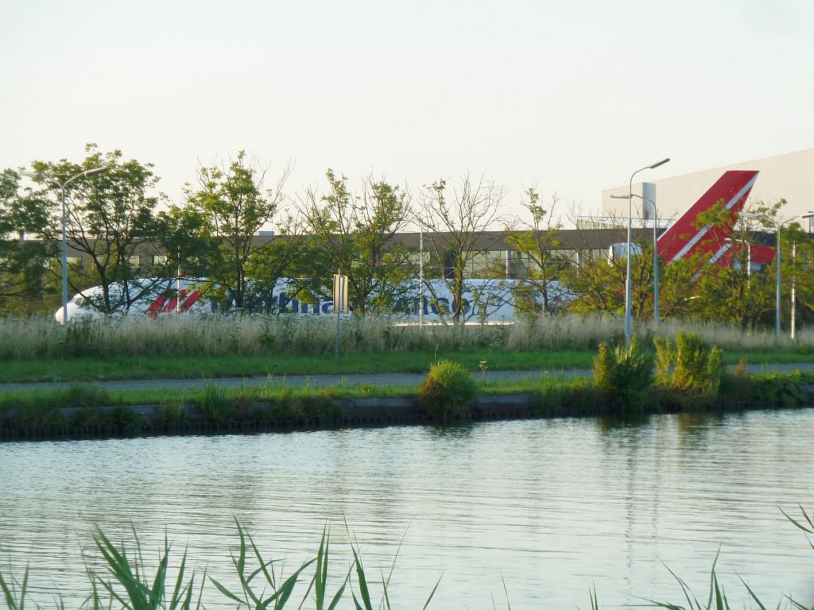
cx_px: 407
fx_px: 3457
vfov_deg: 10.1
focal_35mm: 147
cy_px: 305
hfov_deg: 13.4
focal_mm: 24.1
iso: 80
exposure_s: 1/160
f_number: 4.5
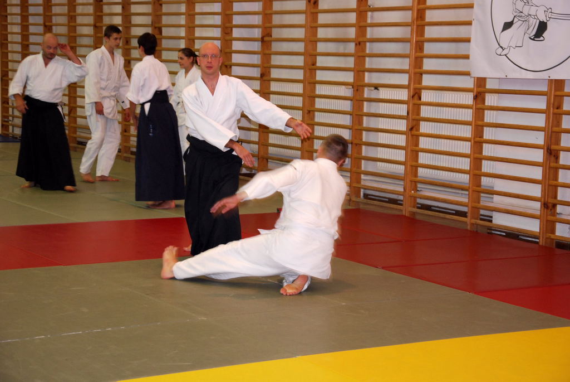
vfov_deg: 17.5
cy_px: 191
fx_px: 1236
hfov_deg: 26.0
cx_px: 285
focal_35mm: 78
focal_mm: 52
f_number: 5
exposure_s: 1/60
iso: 640
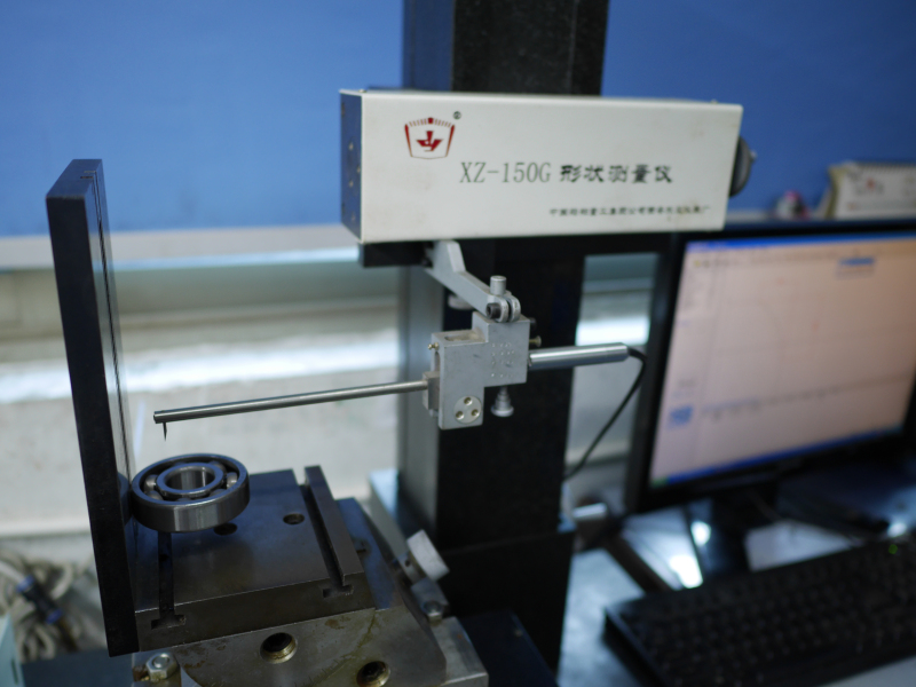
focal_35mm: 30
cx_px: 458
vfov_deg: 46.8
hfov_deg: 60.0
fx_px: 794
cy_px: 344
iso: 200
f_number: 1.7
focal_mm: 15
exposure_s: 1/50
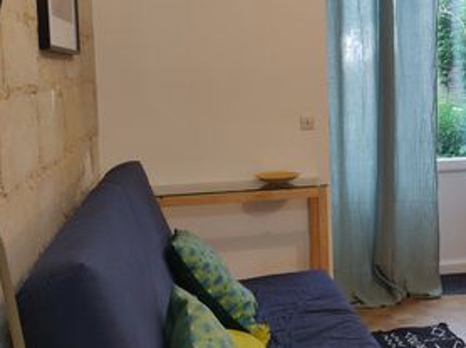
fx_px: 726
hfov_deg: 34.4
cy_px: 130
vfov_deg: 26.9
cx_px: 381
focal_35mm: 54
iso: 250
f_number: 1.7
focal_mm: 4.25
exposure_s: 1/33
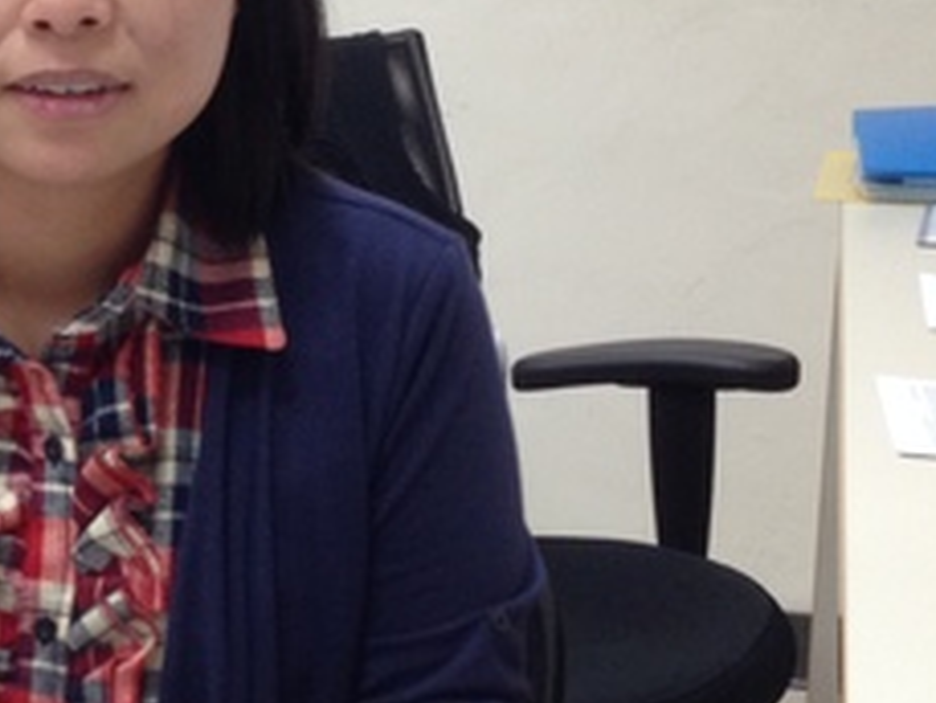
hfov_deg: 18.9
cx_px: 4
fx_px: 2732
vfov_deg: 14.7
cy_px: 366
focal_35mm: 101
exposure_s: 1/20
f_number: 2.4
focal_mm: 4.12
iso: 100
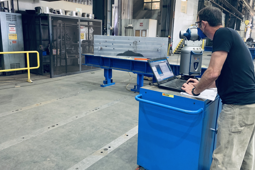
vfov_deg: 46.4
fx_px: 198
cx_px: 131
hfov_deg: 65.5
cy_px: 80
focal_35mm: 28
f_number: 1.8
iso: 320
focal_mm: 4.25
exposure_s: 1/60
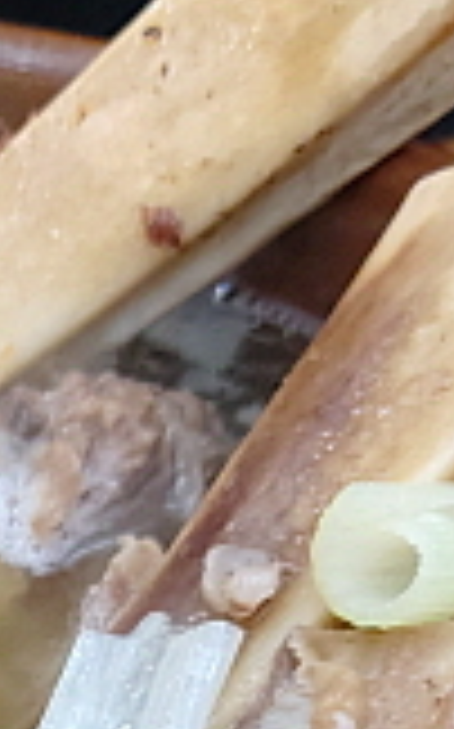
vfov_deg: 18.5
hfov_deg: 11.7
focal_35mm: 105
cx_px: -292
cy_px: 940
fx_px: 2082
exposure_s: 1/60
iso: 250
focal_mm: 4.58
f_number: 2
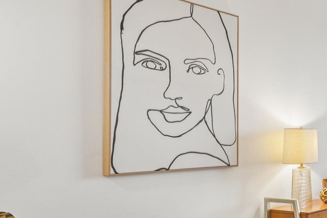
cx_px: 461
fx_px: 450
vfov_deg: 27.1
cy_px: 140
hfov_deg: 29.1
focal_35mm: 50
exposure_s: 1/8
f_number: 10
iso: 400
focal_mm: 16.5
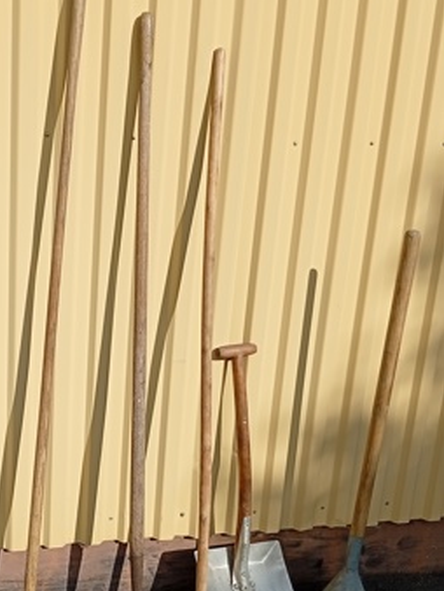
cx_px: 51
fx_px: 820
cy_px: 343
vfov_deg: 39.5
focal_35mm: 48
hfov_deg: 29.2
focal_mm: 3.98
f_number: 1.8
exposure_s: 1/875
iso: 50
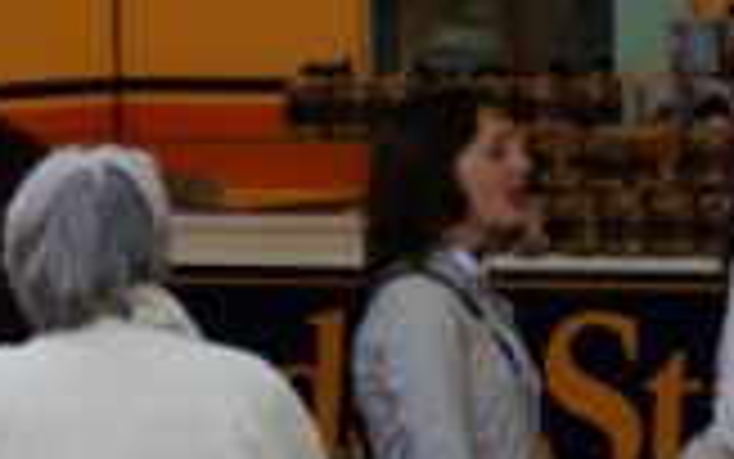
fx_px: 7904
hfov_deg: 5.3
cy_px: 74
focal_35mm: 395
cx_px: 387
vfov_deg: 3.3
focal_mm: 70
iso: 100
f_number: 6.3
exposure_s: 1/160
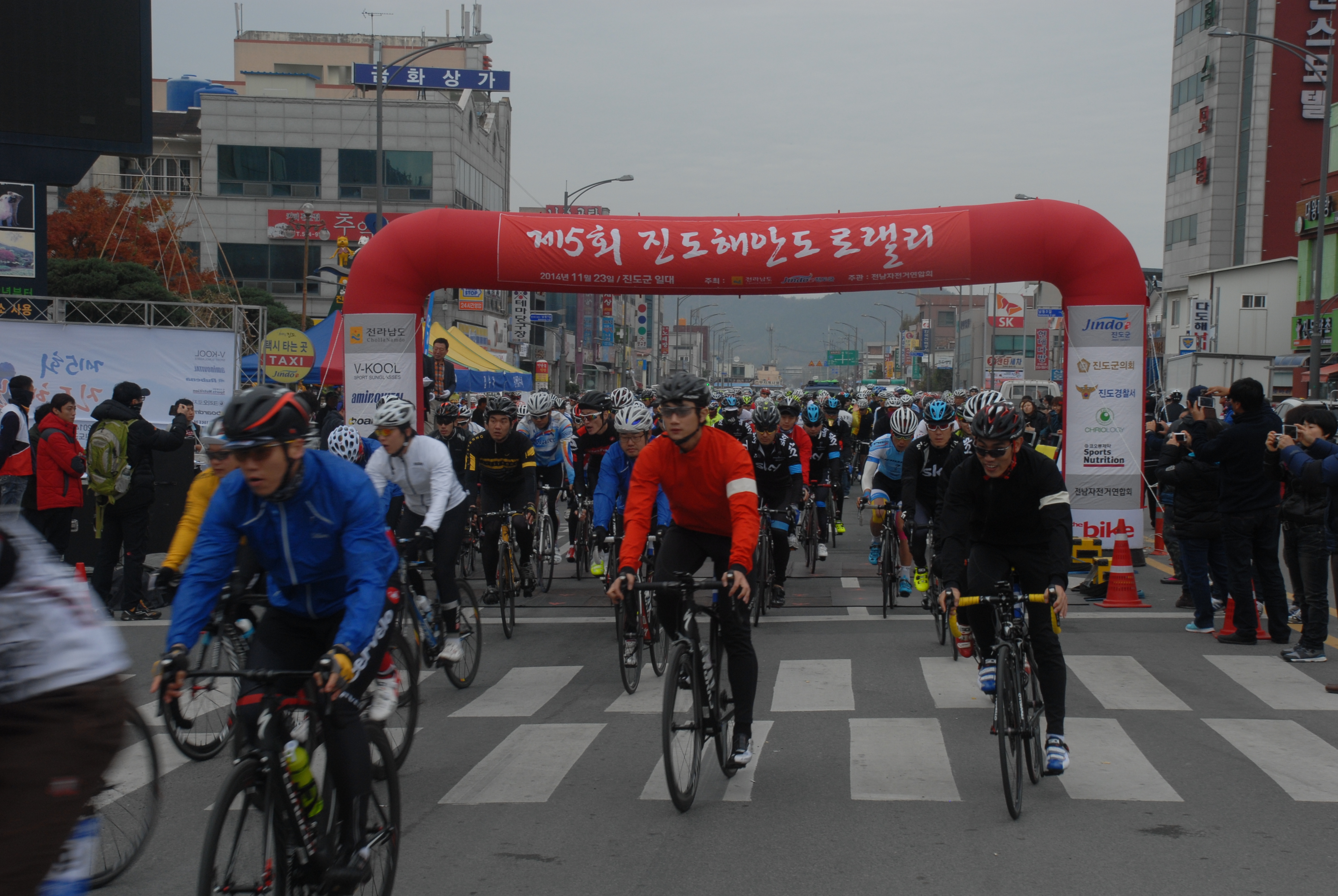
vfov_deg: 19.0
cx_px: 669
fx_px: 2679
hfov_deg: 28.0
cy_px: 448
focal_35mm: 72
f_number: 10
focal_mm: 48
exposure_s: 1/80
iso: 200
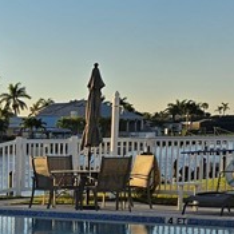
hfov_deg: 12.5
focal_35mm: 119
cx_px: -270
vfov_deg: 14.4
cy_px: 241
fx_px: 910
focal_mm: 6.3
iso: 12
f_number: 1.7
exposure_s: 1/1844
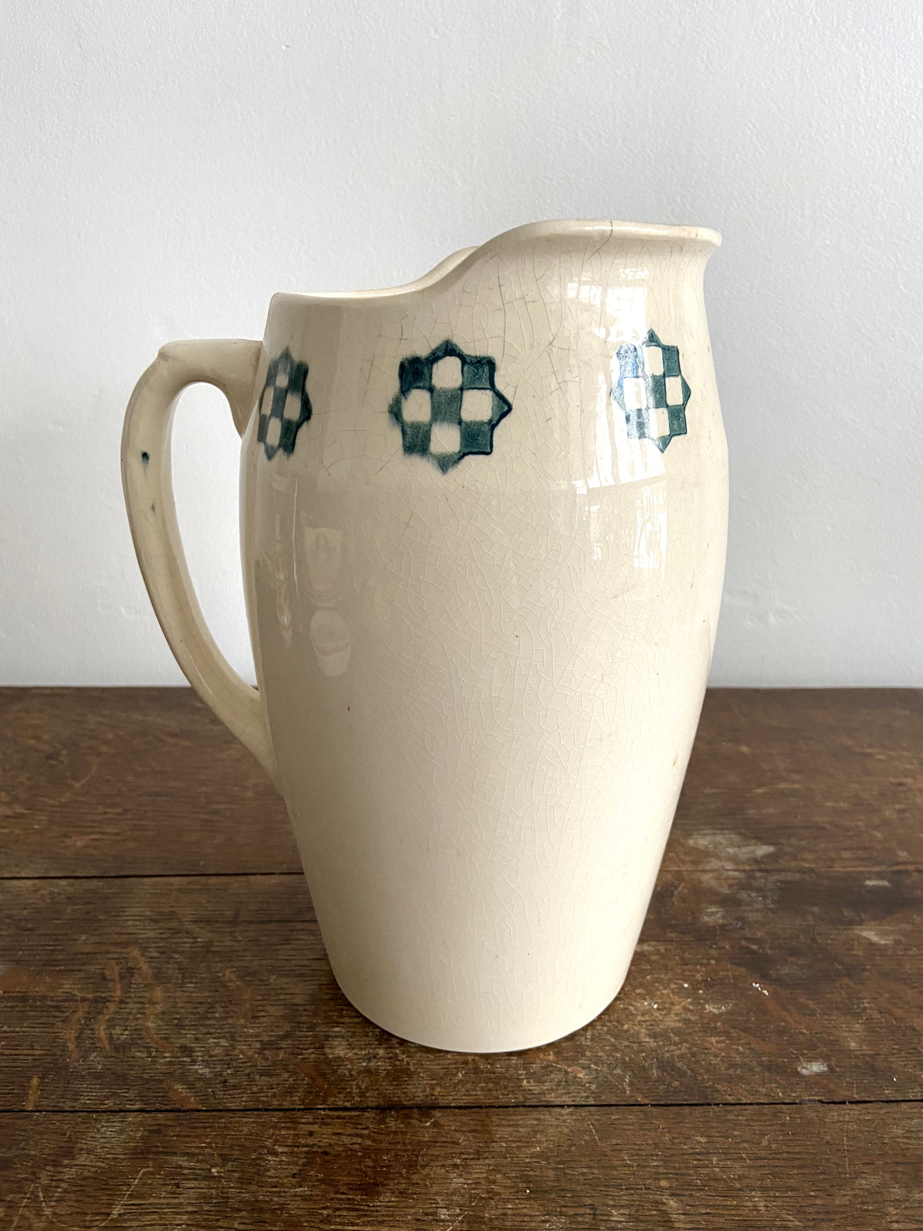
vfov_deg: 67.3
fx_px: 924
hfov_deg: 53.1
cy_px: 616
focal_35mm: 26
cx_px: 462
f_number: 1.8
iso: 125
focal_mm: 4.25
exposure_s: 1/68
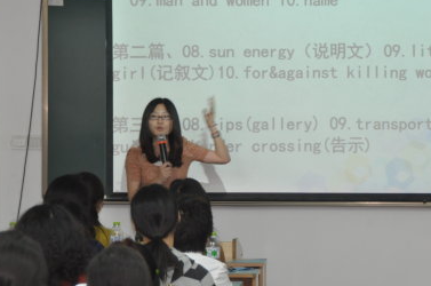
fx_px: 2295
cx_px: 360
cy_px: 154
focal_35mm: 192
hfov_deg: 10.7
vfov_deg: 7.1
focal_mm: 70
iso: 800
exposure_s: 1/20
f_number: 5
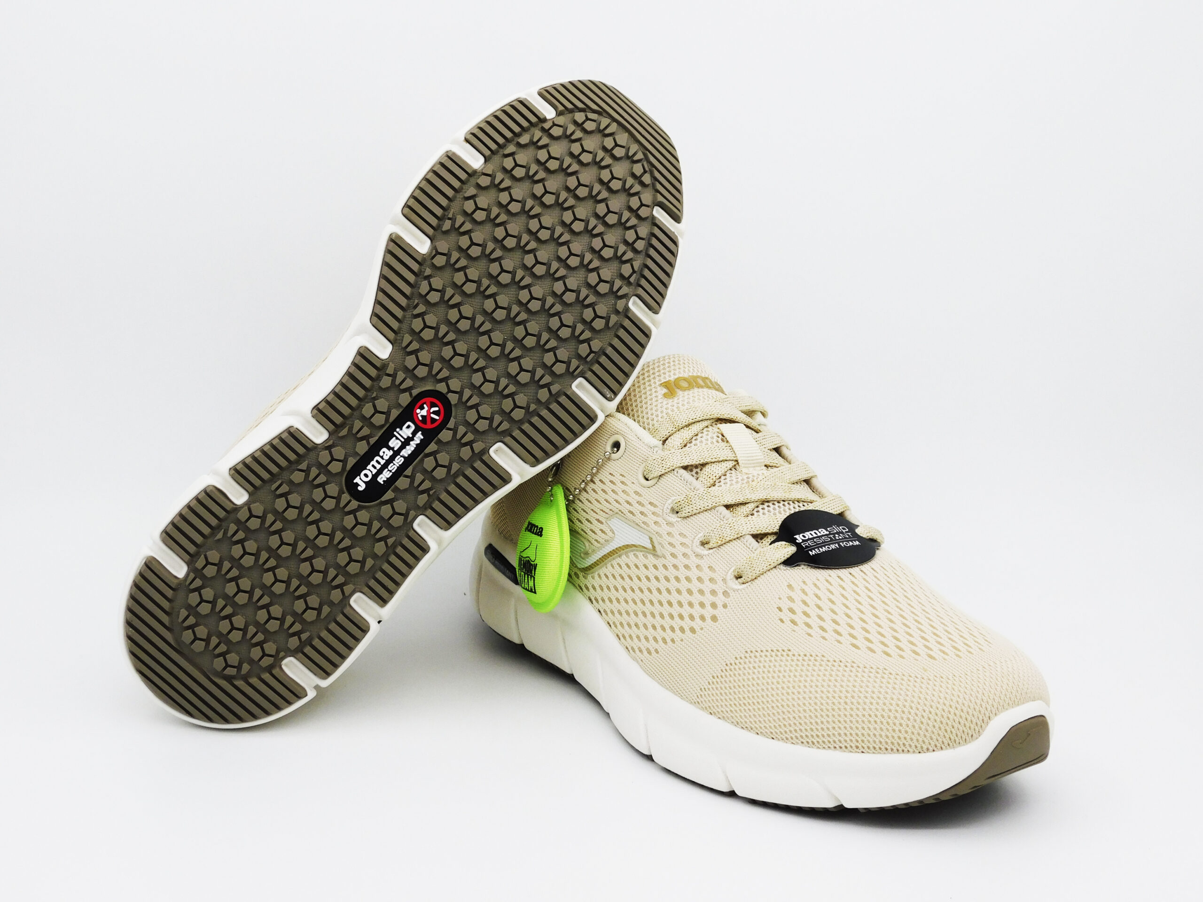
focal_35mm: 45
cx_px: 602
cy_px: 451
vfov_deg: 32.2
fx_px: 1564
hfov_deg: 42.1
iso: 125
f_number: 3.7
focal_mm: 8
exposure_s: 1/640
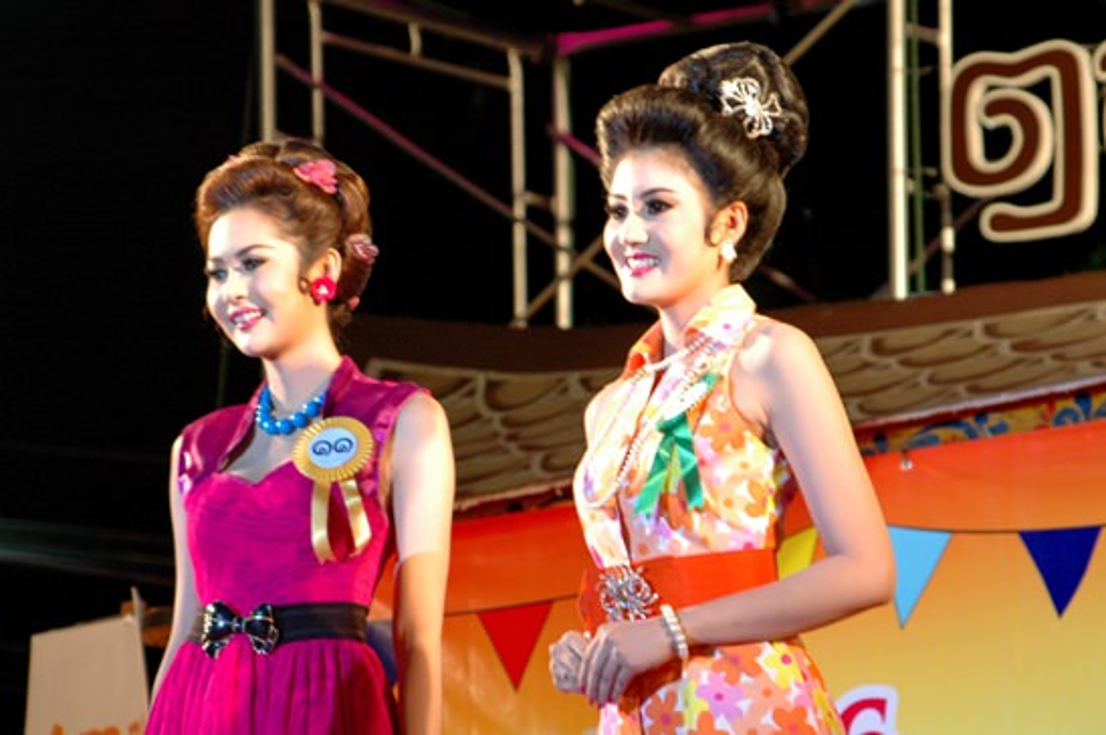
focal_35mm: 202
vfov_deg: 6.8
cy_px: 368
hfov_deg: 10.2
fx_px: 6214
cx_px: 553
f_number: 6
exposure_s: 1/25
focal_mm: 135
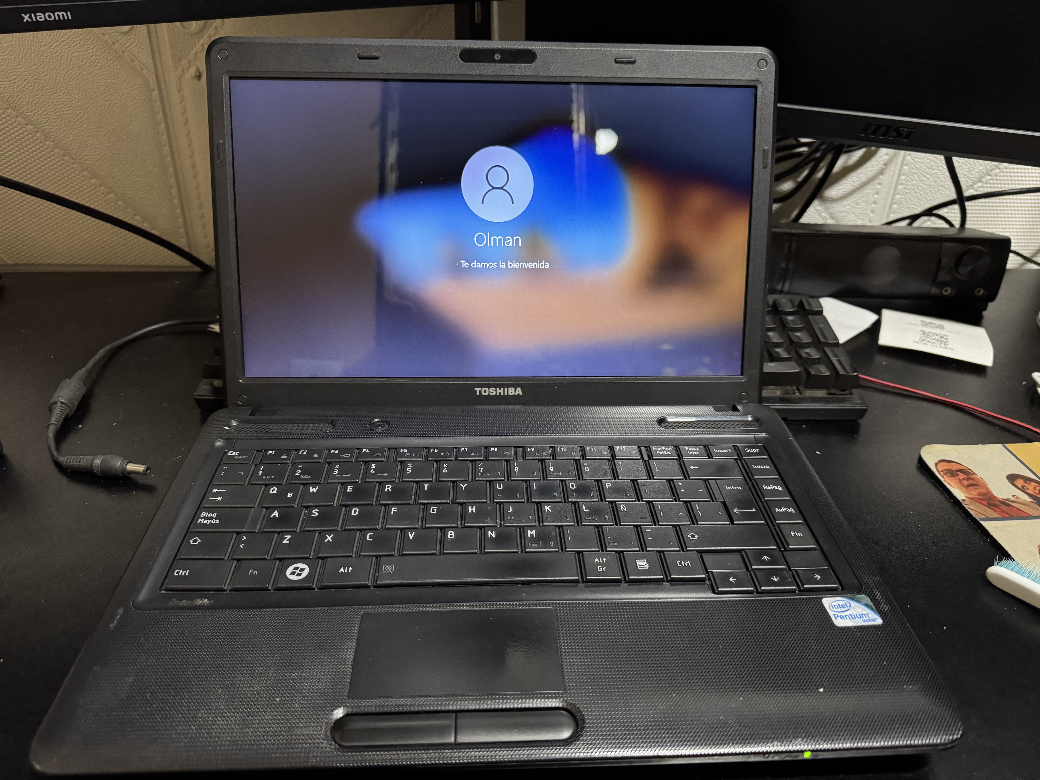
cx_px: 520
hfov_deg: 71.6
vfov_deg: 56.8
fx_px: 721
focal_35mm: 24
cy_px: 390
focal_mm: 6.76
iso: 800
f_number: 1.78
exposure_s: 1/35
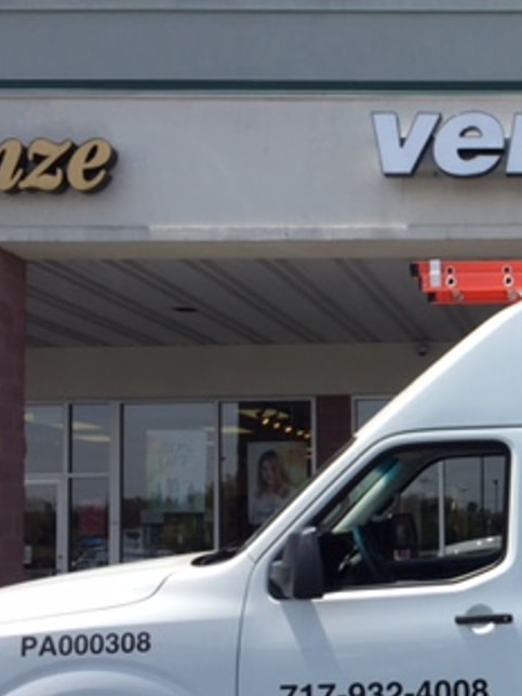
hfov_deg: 22.2
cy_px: 441
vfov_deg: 32.0
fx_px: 1206
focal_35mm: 60
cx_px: 652
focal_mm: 4.15
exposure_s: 1/1883
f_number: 2.2
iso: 32
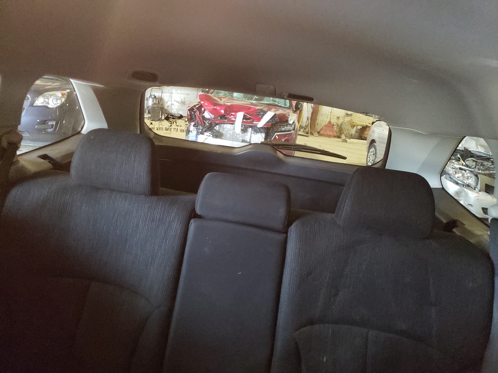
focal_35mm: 26
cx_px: 249
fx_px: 374
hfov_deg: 67.3
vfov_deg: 53.1
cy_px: 186
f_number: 1.5
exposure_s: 1/24
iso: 743
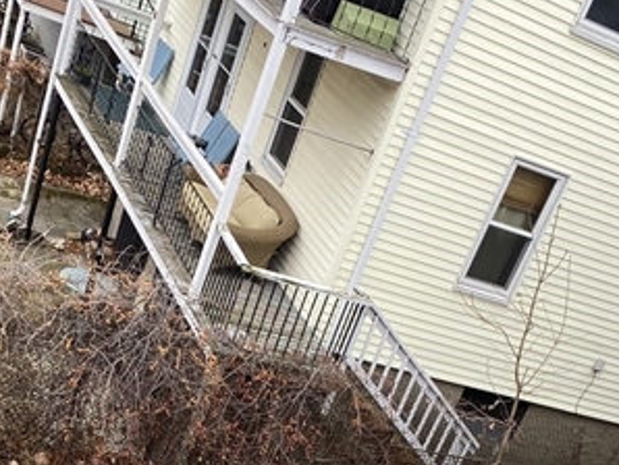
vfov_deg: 19.0
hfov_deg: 28.9
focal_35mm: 67
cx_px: 324
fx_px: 1199
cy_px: 718
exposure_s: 1/129
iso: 32
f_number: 1.8
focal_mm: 4.25
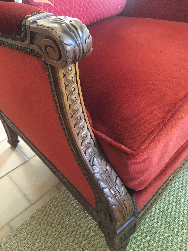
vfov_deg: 61.7
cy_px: 126
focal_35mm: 29
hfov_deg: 48.2
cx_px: 94
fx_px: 210
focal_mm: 4.15
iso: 400
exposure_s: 1/17
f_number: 2.2
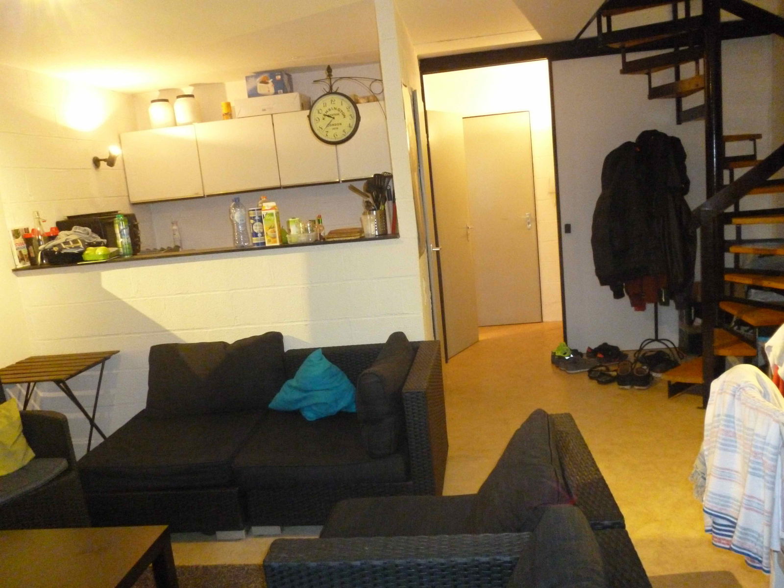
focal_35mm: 28
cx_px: 392
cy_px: 294
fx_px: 634
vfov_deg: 49.7
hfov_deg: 63.4
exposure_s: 1/13
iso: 800
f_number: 3.1
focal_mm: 5
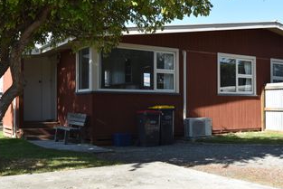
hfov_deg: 43.4
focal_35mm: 45
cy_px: 107
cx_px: 165
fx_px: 354
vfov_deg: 29.9
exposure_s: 1/250
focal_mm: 20
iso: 200
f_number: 8
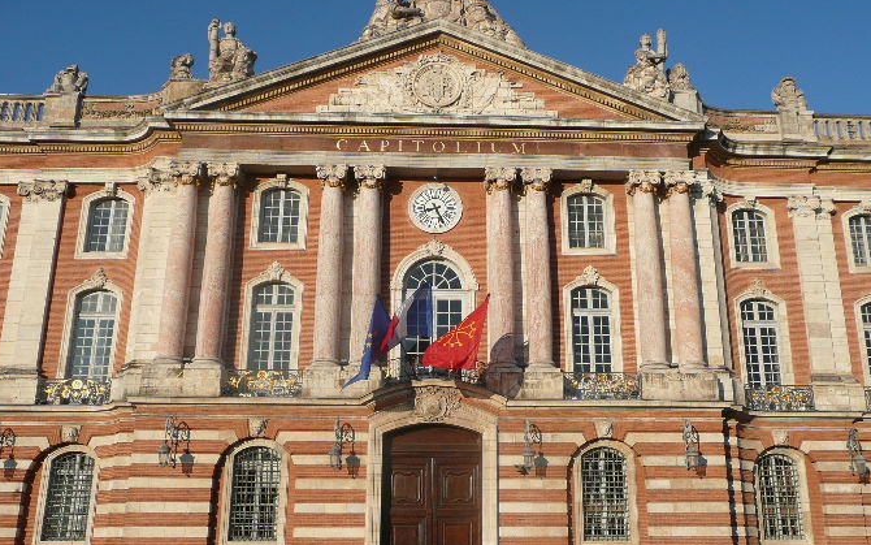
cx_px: 458
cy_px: 300
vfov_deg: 37.3
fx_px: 807
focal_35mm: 34
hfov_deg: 56.7
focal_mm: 4.6
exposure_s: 1/1000
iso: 100
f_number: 3.3
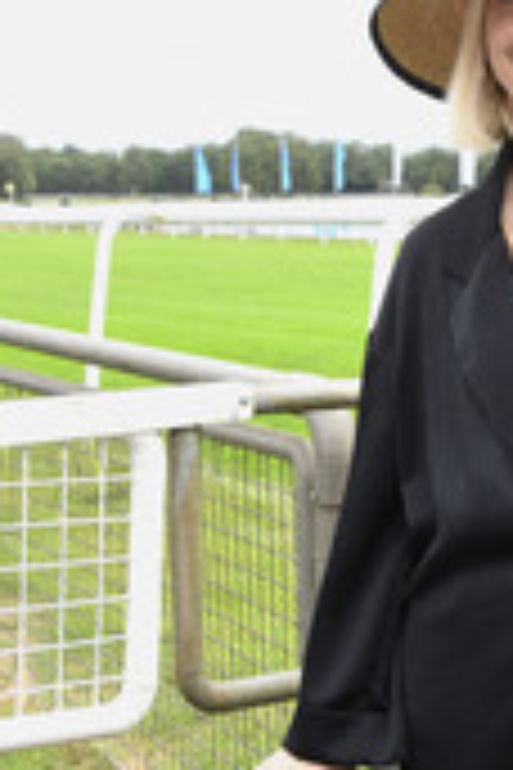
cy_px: 446
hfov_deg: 16.6
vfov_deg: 25.6
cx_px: 605
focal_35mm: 79
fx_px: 1688
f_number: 5
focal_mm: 30
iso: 800
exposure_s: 1/800
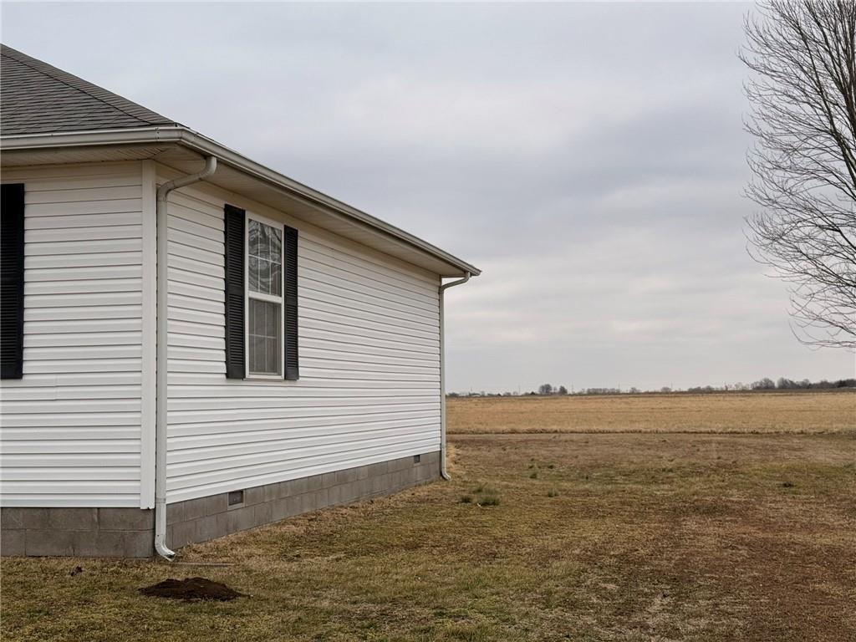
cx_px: 428
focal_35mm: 48
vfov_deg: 30.3
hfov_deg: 39.7
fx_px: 1187
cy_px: 321
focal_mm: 6.76
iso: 64
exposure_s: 1/2667
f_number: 1.78
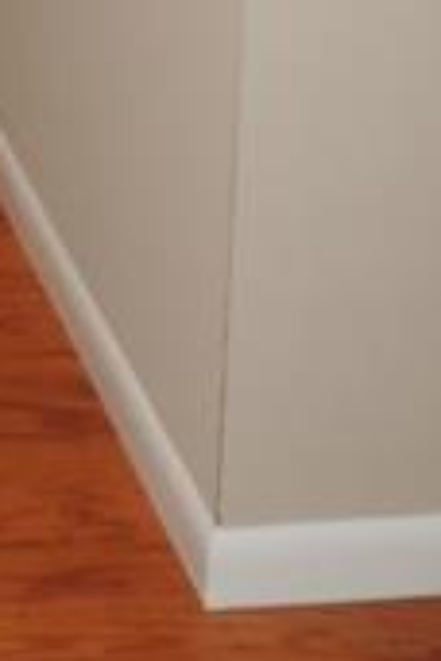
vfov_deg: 15.5
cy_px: -557
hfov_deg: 10.9
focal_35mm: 112
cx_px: -514
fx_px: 2058
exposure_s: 1/30
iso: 200
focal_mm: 4.3
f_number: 3
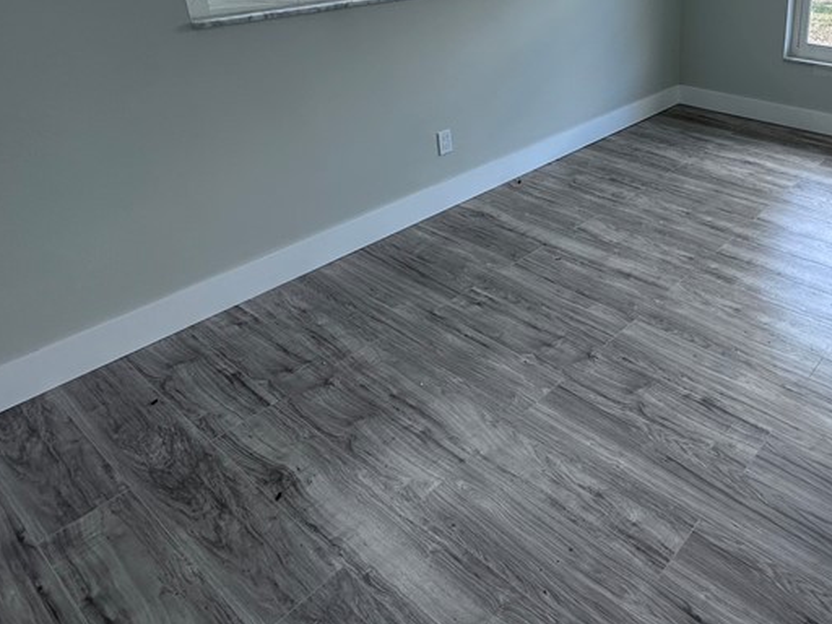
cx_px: 653
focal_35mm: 28
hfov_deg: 59.0
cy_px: 143
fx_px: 673
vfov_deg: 47.6
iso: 40
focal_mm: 2.22
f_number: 2.2
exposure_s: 1/146
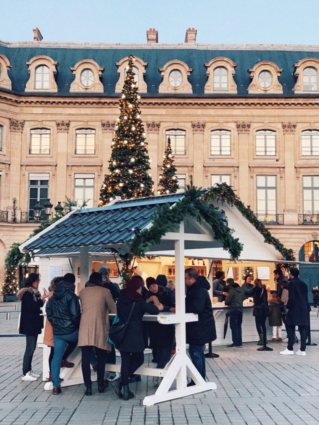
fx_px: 639
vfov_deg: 36.8
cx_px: 160
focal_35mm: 52
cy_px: 212
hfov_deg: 28.0
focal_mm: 6
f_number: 2.4
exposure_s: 1/113
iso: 125
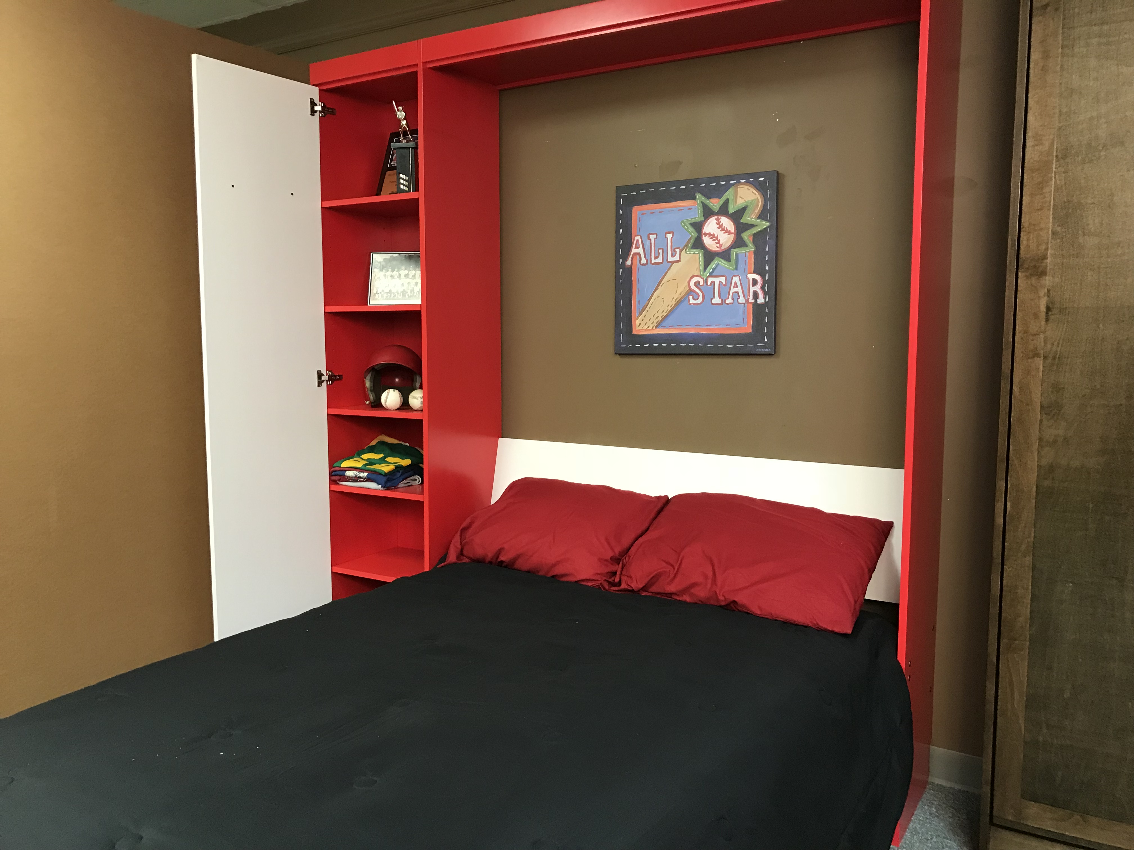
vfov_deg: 49.7
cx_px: 567
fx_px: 917
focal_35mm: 28
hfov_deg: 63.4
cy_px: 425
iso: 50
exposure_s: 1/15
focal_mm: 3.99
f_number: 1.8
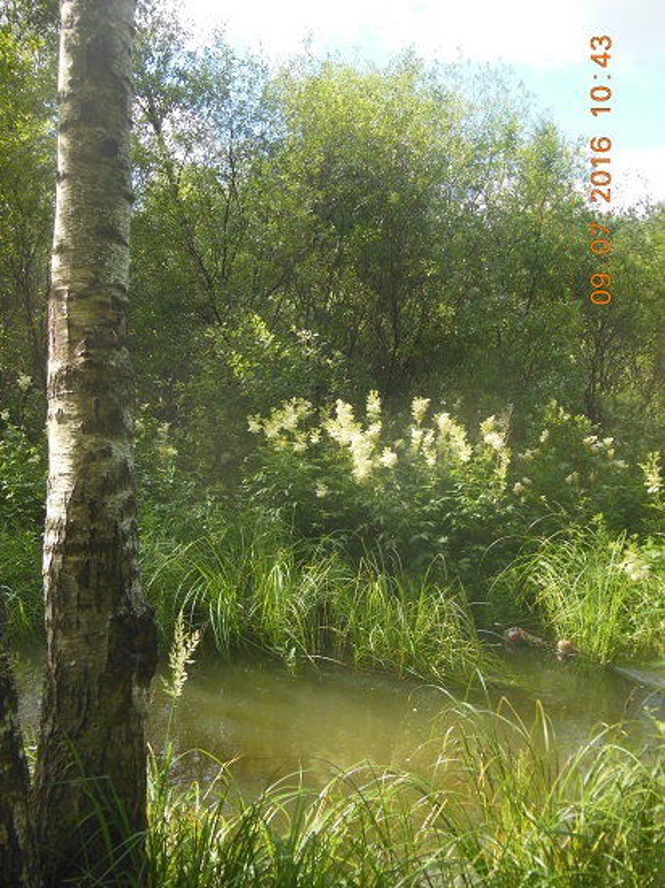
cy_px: 444
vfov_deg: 47.9
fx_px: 1000
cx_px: 332
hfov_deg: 36.8
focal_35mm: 39
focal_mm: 6.9
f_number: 4.1
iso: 125
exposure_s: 1/250
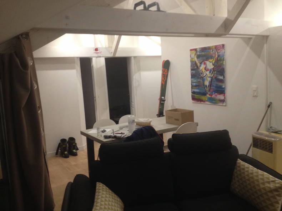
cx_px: 141
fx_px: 285
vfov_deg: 40.7
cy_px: 106
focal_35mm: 35
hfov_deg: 52.6
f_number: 2.4
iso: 200
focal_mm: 4.28
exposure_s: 1/20
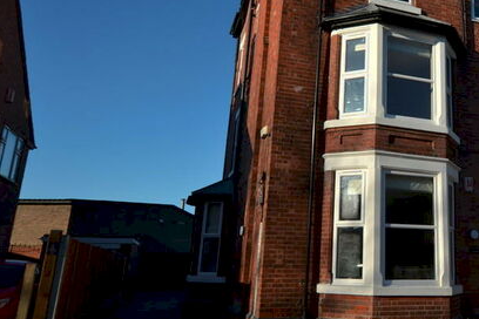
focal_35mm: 36
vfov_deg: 36.7
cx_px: 407
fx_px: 479
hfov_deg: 48.9
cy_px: 123
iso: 100
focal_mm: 14
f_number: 8
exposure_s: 1/250
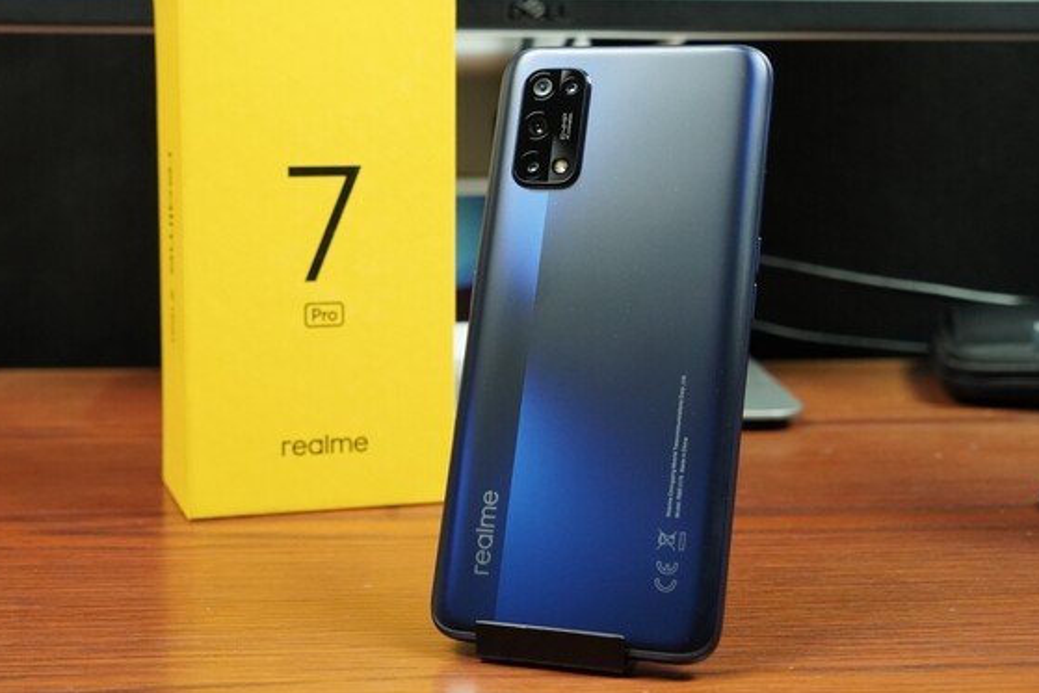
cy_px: 322
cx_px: 524
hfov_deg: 38.9
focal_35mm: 51
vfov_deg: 26.5
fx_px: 1472
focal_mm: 46
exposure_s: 1/125
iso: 6400
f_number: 8
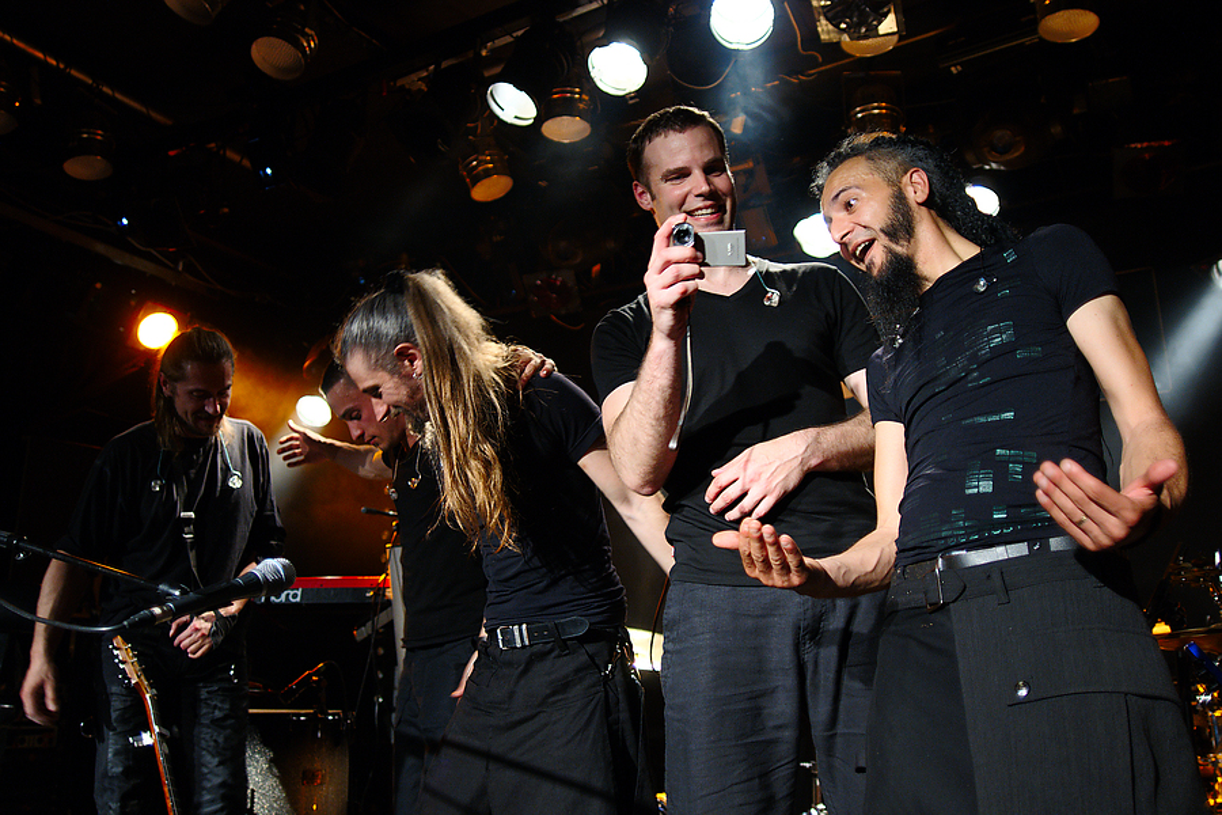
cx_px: 611
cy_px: 408
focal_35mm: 30
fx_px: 1018
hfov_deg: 61.9
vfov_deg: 43.6
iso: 400
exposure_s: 1/80
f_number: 2
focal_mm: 20
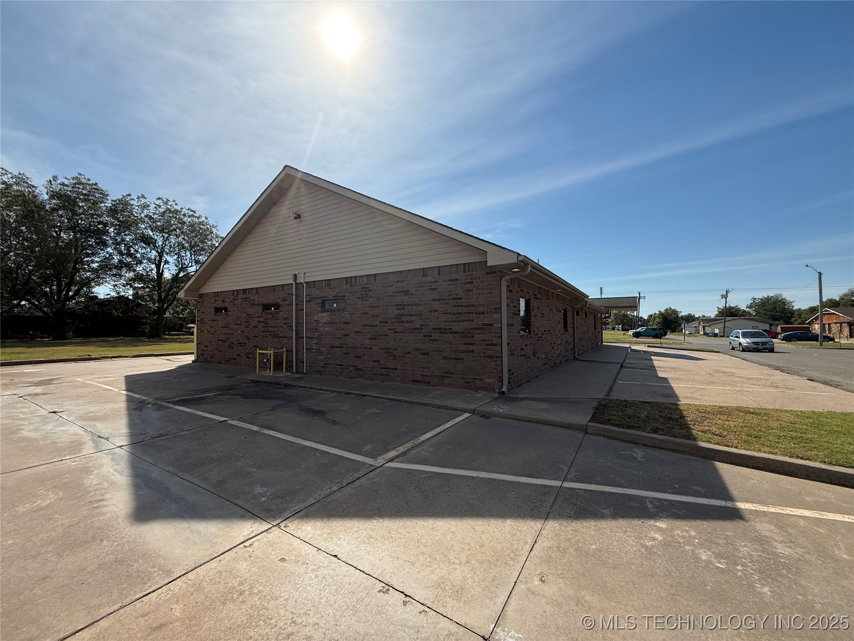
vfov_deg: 85.7
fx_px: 345
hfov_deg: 102.1
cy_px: 320
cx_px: 427
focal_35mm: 14
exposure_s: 1/2841
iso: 50
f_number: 2.2
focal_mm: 2.22
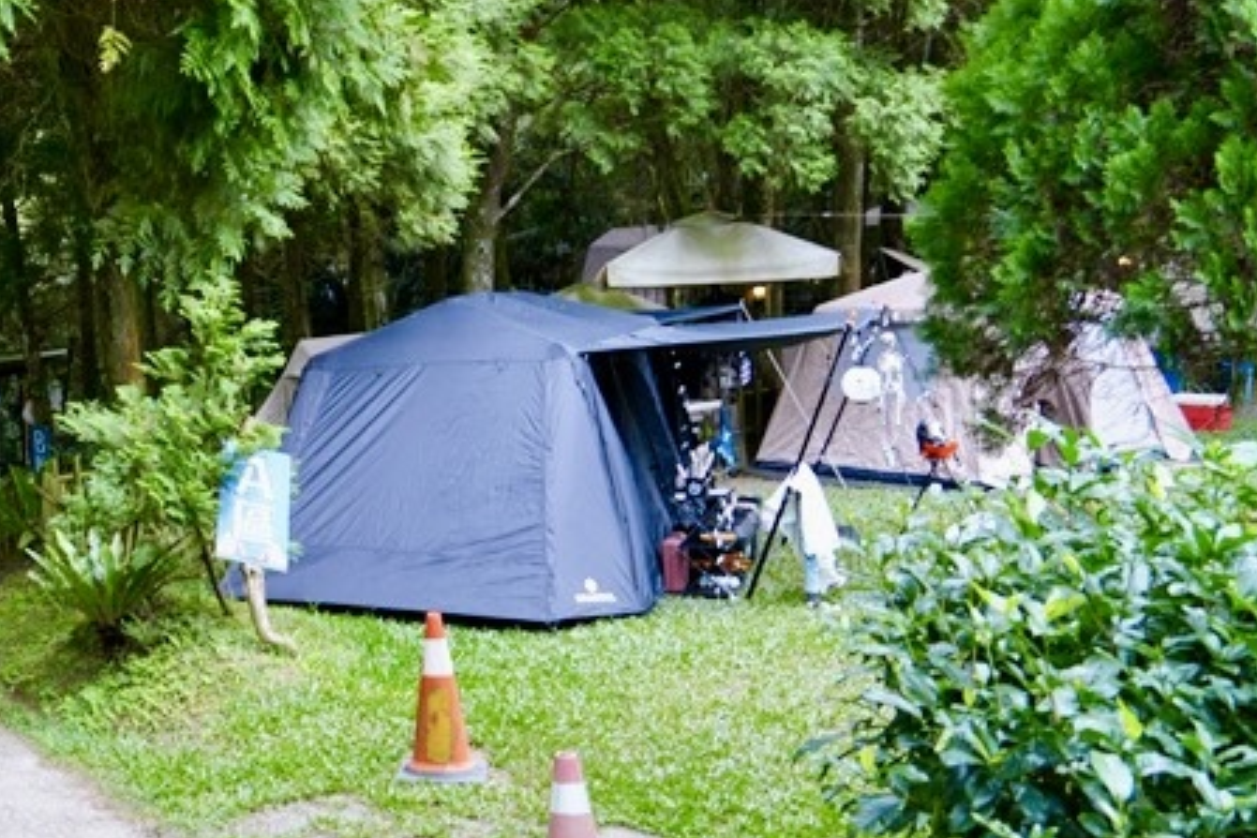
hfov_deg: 32.6
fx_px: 1920
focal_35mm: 55
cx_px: -67
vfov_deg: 24.5
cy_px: 254
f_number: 5
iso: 320
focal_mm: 24
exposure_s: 1/50
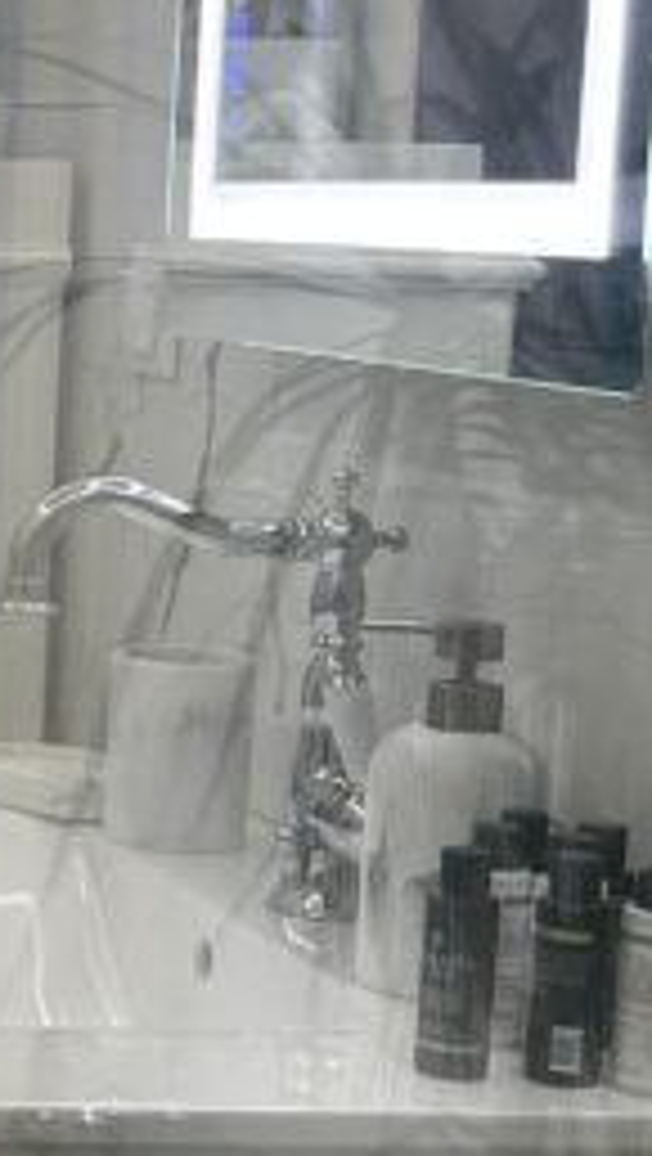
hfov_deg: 9.8
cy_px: 558
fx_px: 3189
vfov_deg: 20.5
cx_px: -1070
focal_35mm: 104
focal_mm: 6.86
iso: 50
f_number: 1.78
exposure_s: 1/109
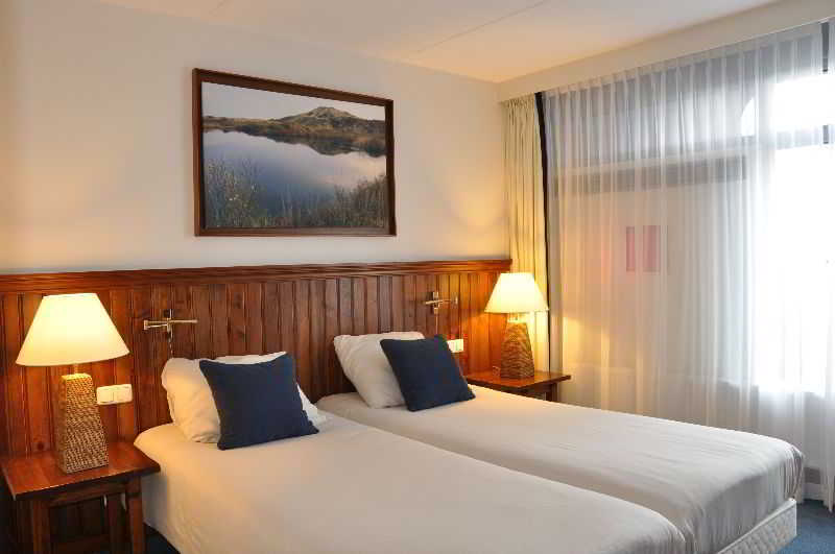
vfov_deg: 47.8
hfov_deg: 67.5
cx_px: 418
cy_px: 277
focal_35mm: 27
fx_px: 625
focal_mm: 18
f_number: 10
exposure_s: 1/1.6
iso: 200
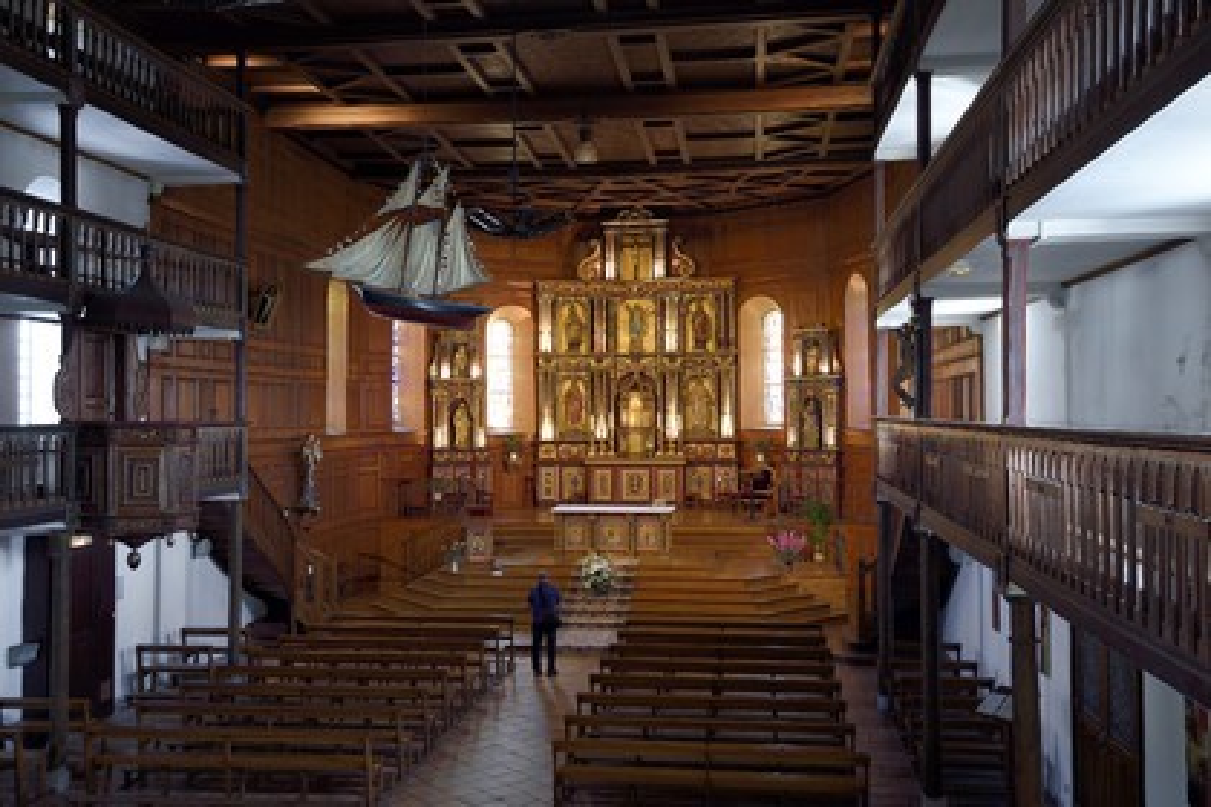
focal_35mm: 32
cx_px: 606
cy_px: 404
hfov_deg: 58.7
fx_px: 1076
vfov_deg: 41.1
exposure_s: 1/5
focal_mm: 32
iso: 400
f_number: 8
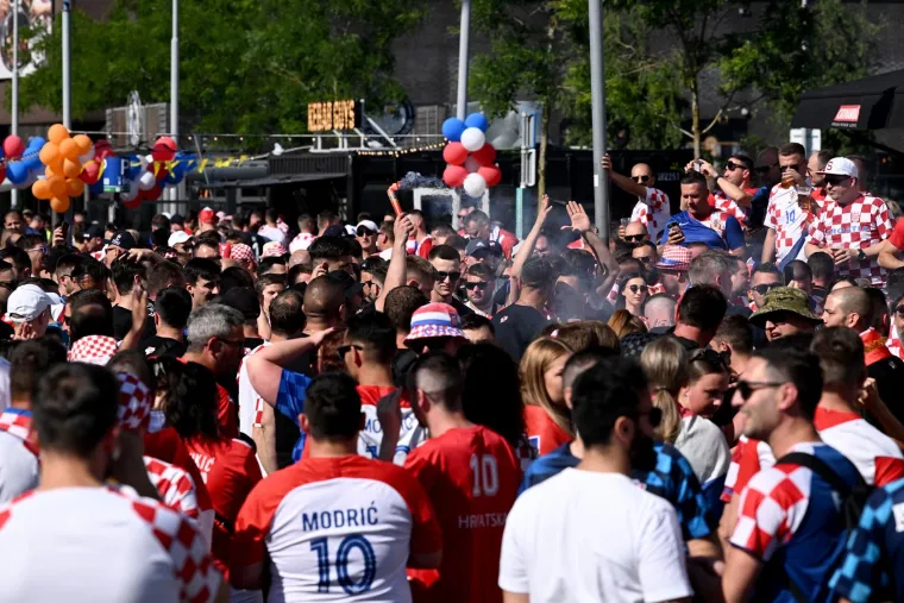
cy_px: 302
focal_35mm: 200
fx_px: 5023
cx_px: 452
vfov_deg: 6.9
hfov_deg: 10.3
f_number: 8
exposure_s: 1/2000
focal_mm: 200
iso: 500
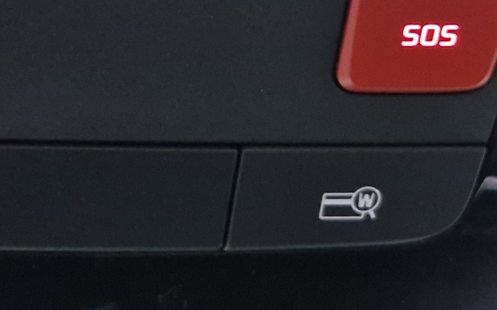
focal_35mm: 116
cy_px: -35
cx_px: 92
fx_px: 1571
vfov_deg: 11.1
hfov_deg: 17.8
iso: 1250
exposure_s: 1/13
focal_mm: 5.54
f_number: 1.8
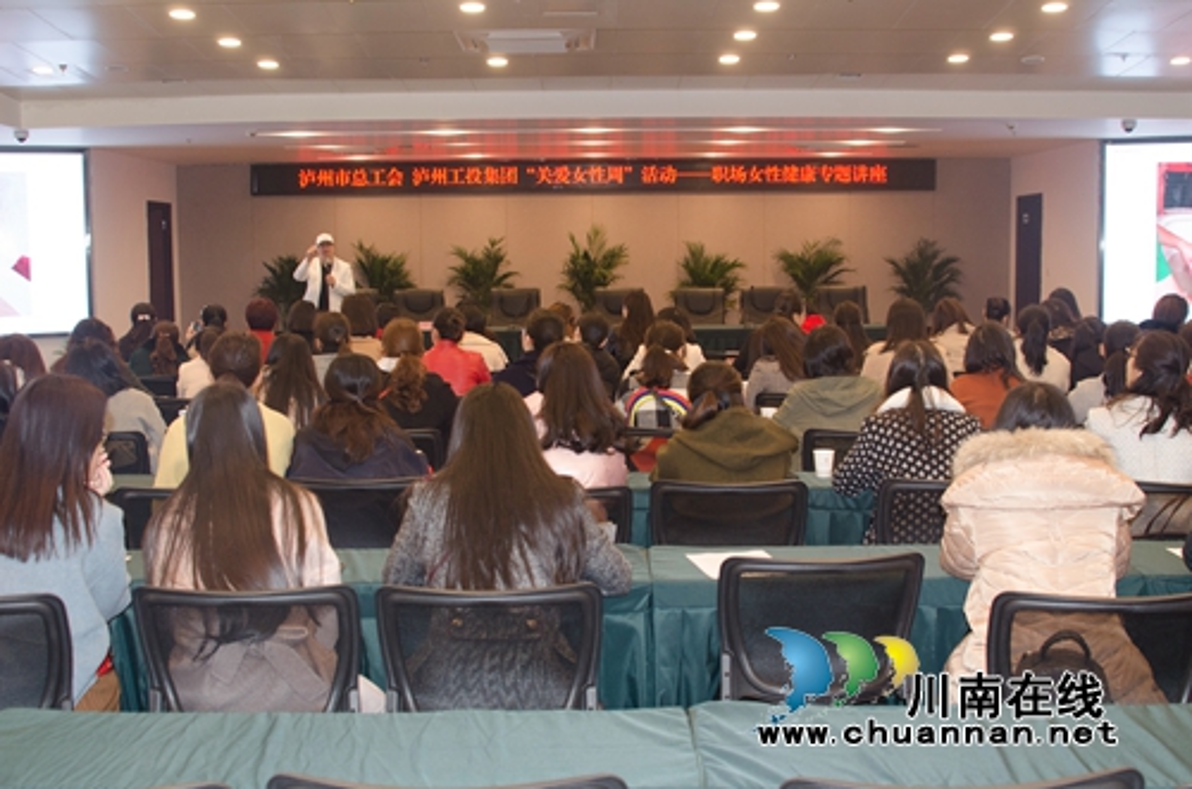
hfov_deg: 46.5
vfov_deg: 31.7
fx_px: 1388
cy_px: 394
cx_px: 596
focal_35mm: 42
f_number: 4.8
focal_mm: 28
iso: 800
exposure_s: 1/60
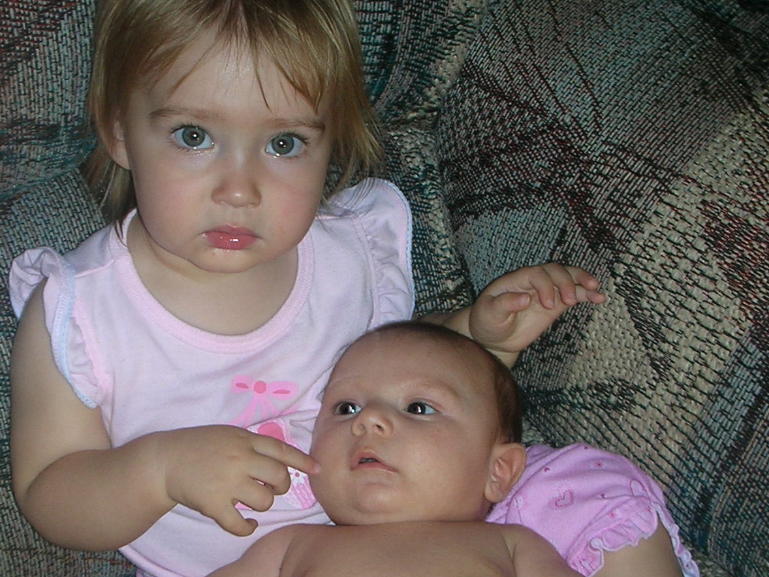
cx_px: 252
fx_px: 1711
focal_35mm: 77
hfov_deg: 25.2
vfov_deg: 19.0
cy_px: 425
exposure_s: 1/60.1
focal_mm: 5.8
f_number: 3
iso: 50
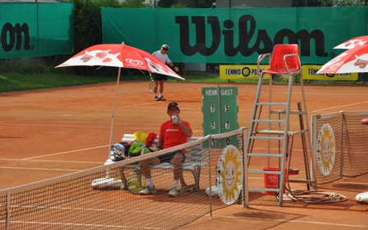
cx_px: 184
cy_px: 112
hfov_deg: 13.0
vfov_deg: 8.1
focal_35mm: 162
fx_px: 1620
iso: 200
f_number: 10
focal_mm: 105
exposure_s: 1/400
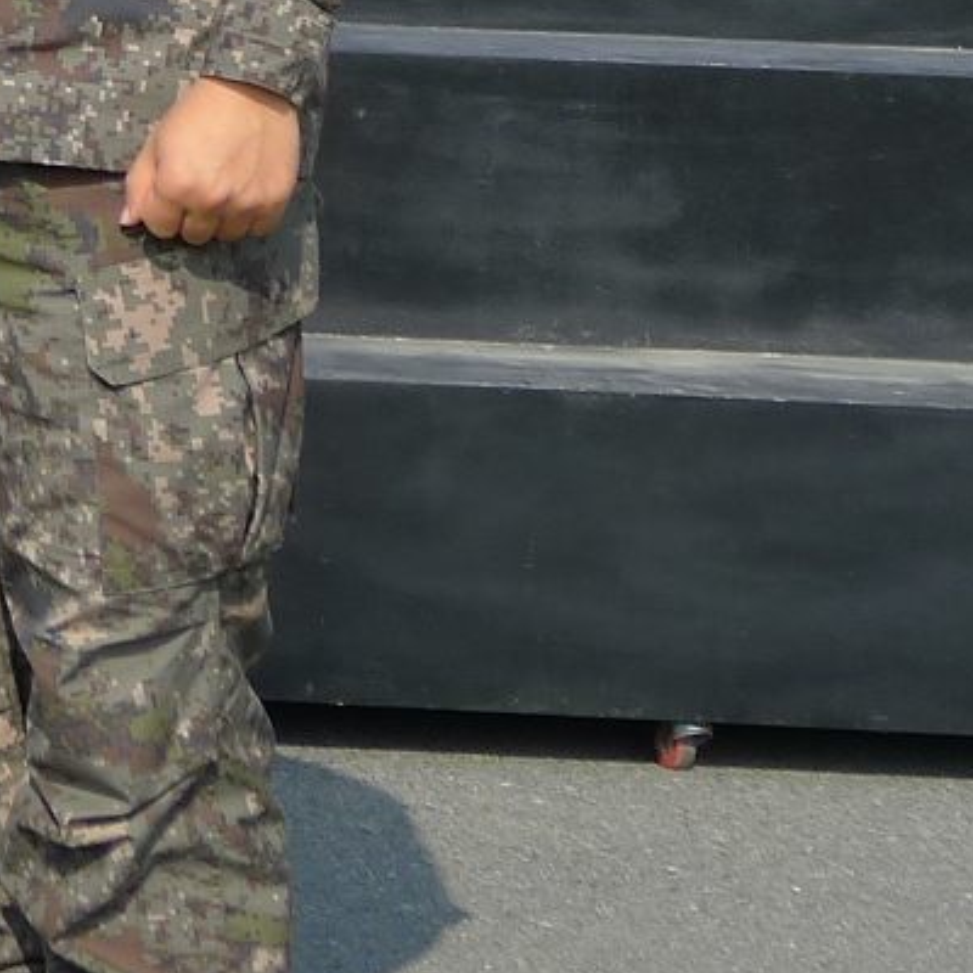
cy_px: -324
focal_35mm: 174
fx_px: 5533
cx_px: -649
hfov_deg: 9.6
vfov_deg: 9.8
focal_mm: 8.5
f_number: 4
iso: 80
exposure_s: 1/640
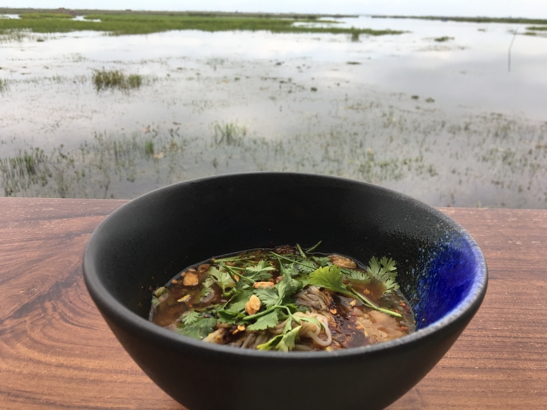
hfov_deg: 61.7
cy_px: 205
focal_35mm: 29
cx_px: 274
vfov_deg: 48.2
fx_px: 458
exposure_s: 1/366
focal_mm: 4.15
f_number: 2.2
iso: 25
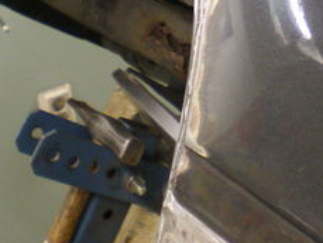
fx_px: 990
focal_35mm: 106
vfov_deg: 13.4
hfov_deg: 18.5
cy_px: -83
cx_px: 161
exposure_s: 1/30
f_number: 3.1
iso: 250
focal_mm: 6.3
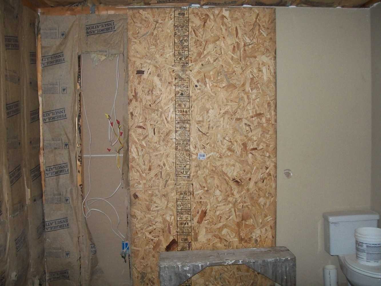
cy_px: 143
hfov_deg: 51.4
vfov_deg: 39.7
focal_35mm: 36
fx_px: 396
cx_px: 190
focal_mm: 6
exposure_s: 1/30
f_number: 2.7
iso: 240
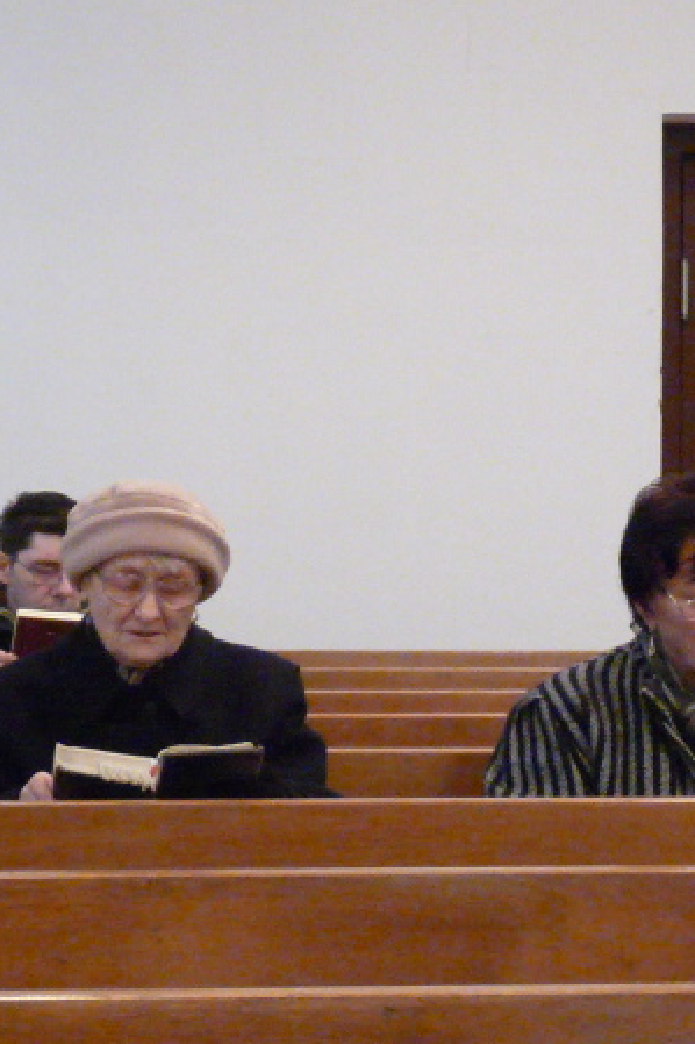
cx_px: 360
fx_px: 3912
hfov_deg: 10.2
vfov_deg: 15.2
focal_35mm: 135
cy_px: 535
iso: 800
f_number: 3.2
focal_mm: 9.2
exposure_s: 1/20
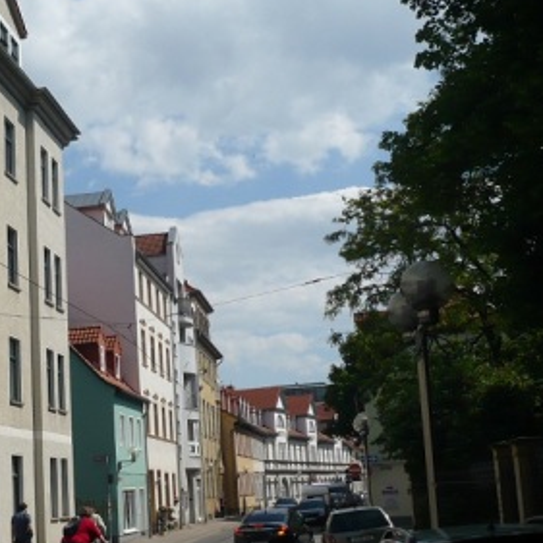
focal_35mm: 55
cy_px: 314
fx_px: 976
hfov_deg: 30.3
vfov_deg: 31.0
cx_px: 104
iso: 100
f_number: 8
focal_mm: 5.8
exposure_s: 1/400
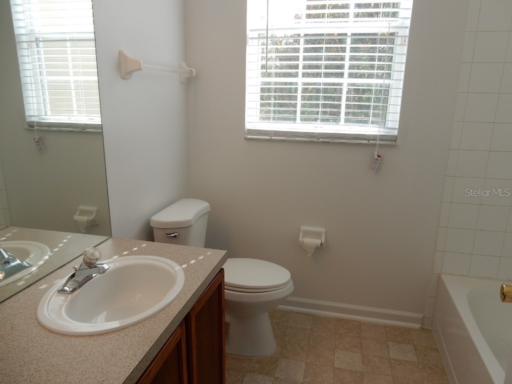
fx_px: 370
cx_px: 256
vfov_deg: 54.9
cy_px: 192
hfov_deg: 69.4
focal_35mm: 25
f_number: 3.7
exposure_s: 1/200
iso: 125
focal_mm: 4.5
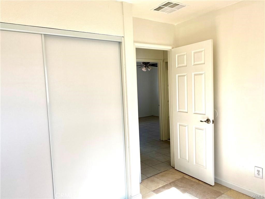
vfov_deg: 53.1
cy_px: 100
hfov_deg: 67.3
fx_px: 199
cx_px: 132
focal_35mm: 26
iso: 32
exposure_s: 1/149
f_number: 1.8
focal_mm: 4.25
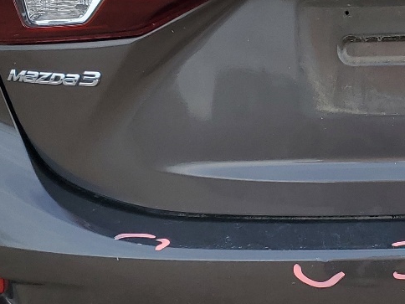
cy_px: 85
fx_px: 1006
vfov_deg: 17.1
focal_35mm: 86
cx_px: 400
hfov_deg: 22.0
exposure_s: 1/667
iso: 50
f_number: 1.5
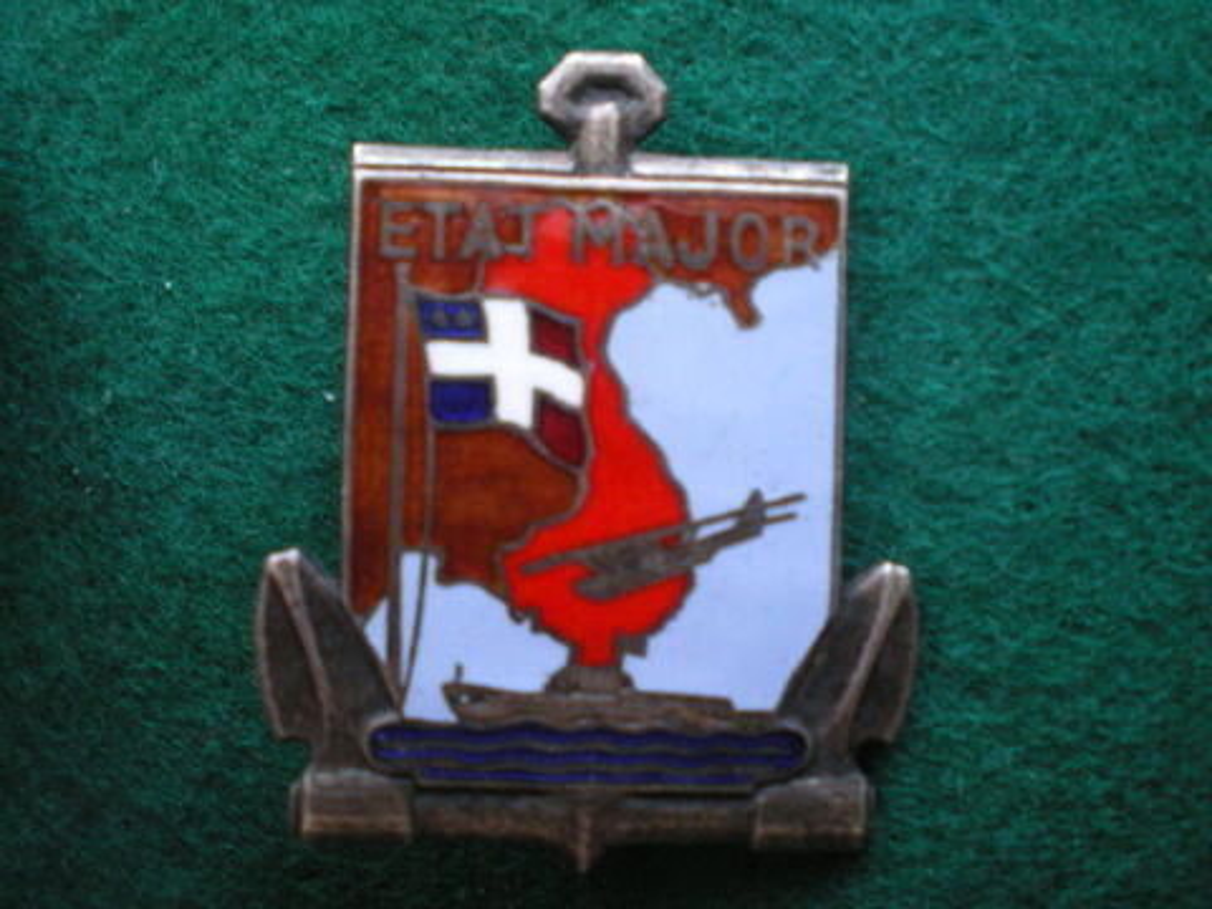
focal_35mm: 38
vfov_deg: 37.7
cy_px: 454
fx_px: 1330
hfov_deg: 49.0
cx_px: 606
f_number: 3.1
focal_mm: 6.3
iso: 400
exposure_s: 1/13
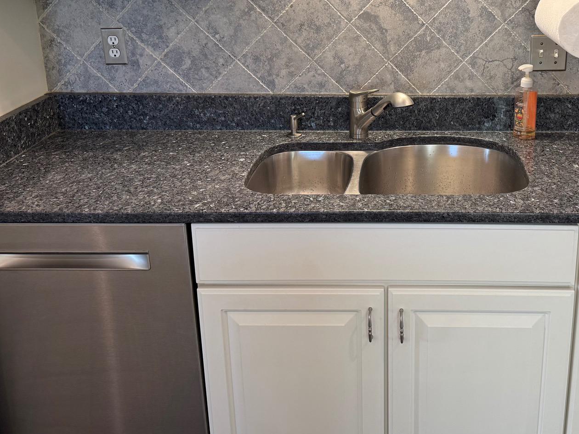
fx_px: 652
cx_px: 404
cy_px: 124
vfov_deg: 36.2
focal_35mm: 39
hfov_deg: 46.8
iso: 160
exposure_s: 1/120
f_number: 1.78
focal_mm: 6.76
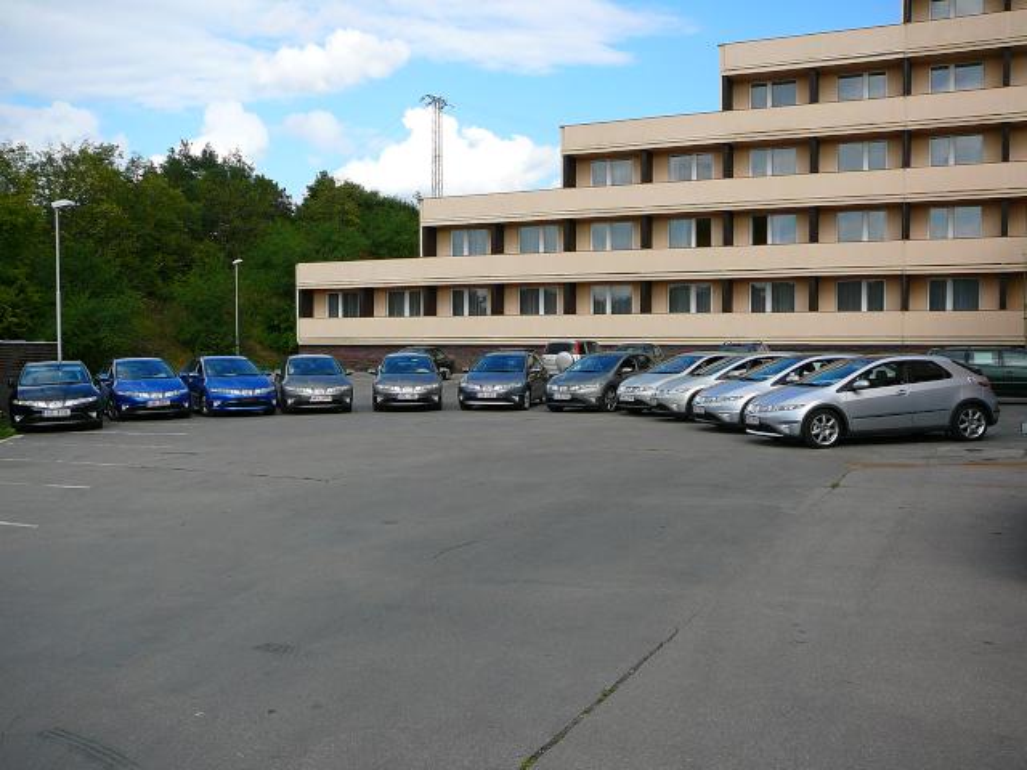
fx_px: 1038
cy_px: 385
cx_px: 514
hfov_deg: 52.6
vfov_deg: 40.7
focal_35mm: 35
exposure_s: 1/1000
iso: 80
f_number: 2.8
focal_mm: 5.2
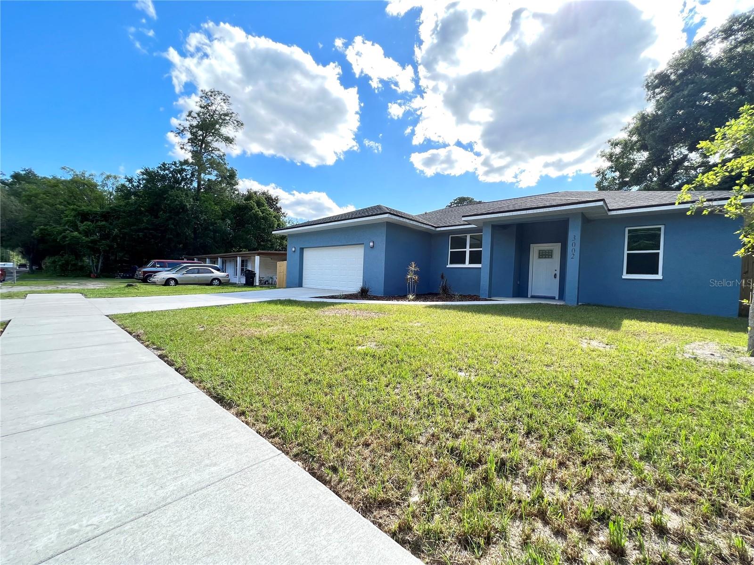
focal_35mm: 13
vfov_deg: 89.9
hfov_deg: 106.2
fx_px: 283
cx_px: 377
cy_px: 282
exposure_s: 1/605
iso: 32
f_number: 1.8
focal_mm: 1.57
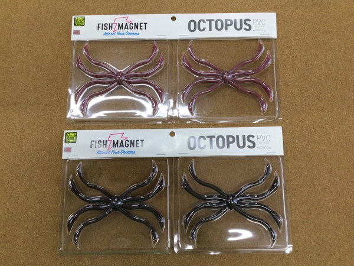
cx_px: 177
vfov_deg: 45.4
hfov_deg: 58.4
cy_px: 133
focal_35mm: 31
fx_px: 317
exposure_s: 1/60
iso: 32
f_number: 2.4
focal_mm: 3.3
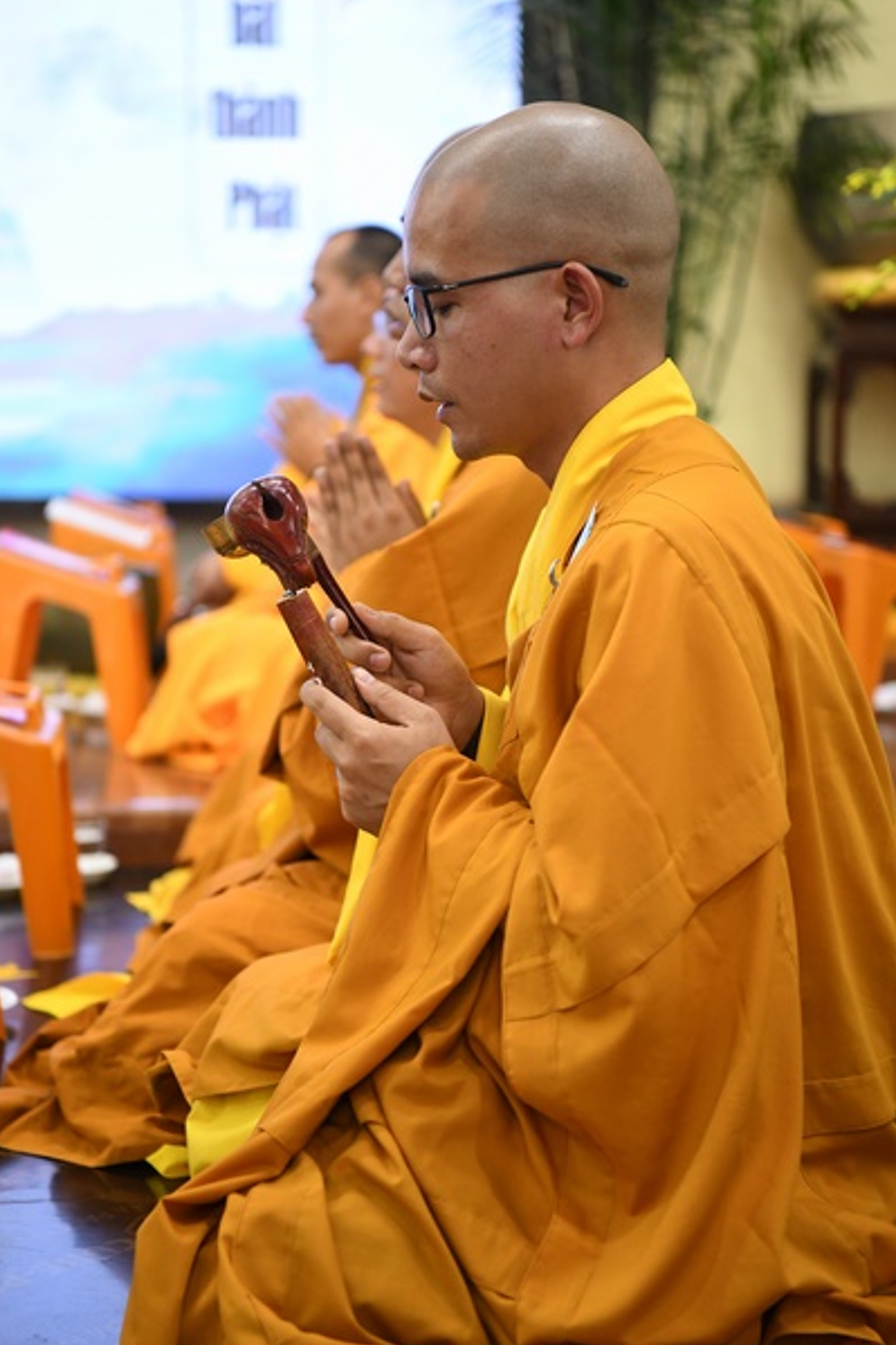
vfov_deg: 26.7
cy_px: 687
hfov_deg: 17.9
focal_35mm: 76
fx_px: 2839
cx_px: 444
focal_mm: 70
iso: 2500
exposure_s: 1/160
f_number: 3.2
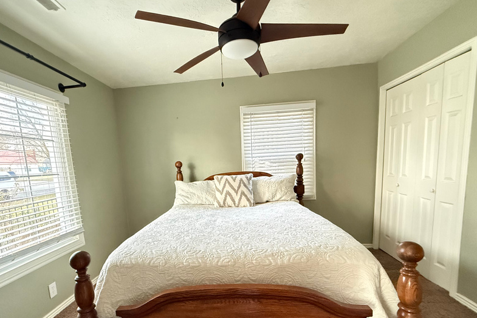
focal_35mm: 19
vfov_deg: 63.6
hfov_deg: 86.7
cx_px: 215
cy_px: 200
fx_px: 252
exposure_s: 1/60
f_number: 2.2
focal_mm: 2.22
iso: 1250
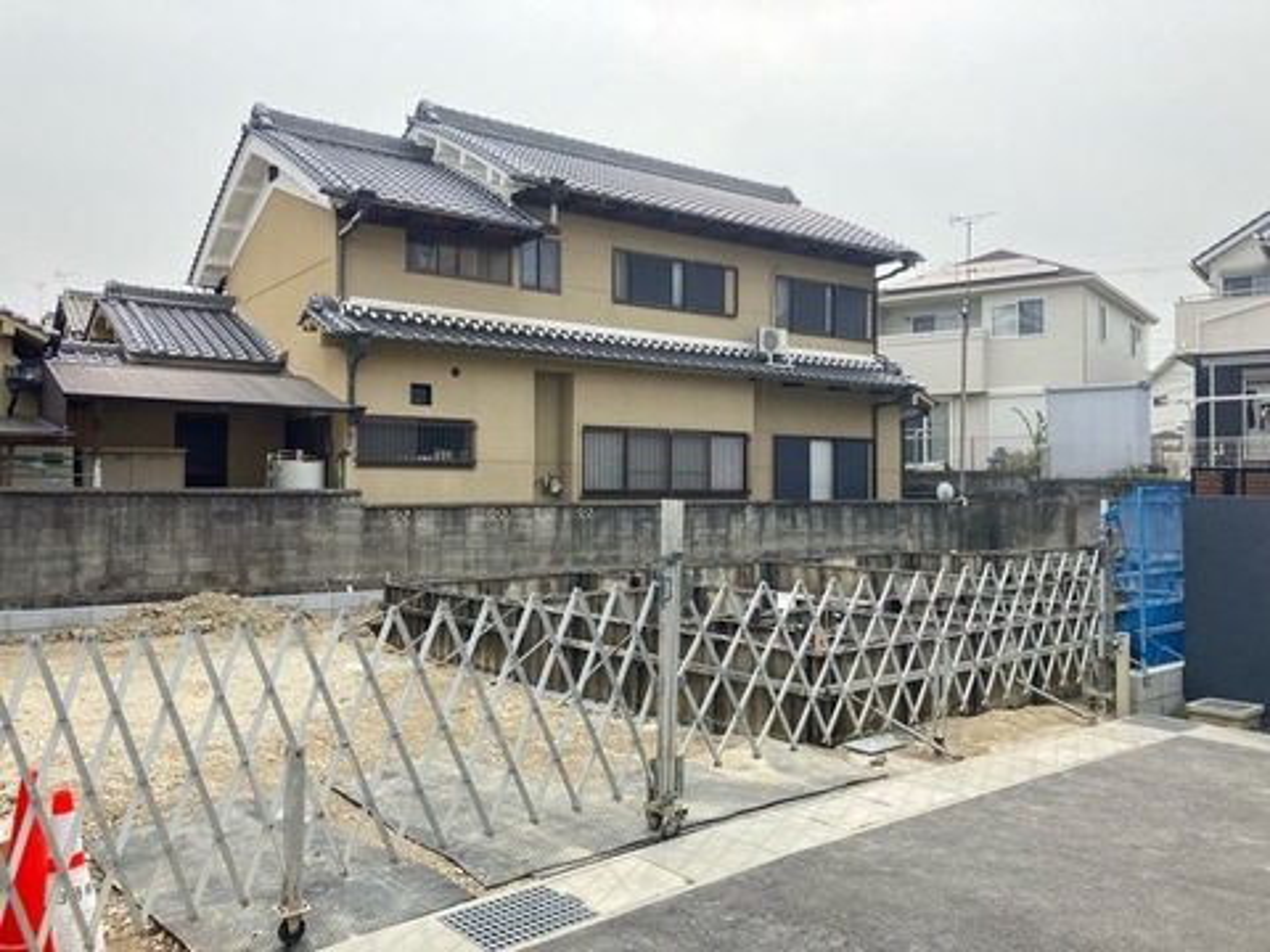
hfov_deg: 63.4
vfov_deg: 49.7
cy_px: 476
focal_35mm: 28
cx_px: 635
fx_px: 1027
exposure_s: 1/704
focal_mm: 3.99
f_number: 1.8
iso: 32
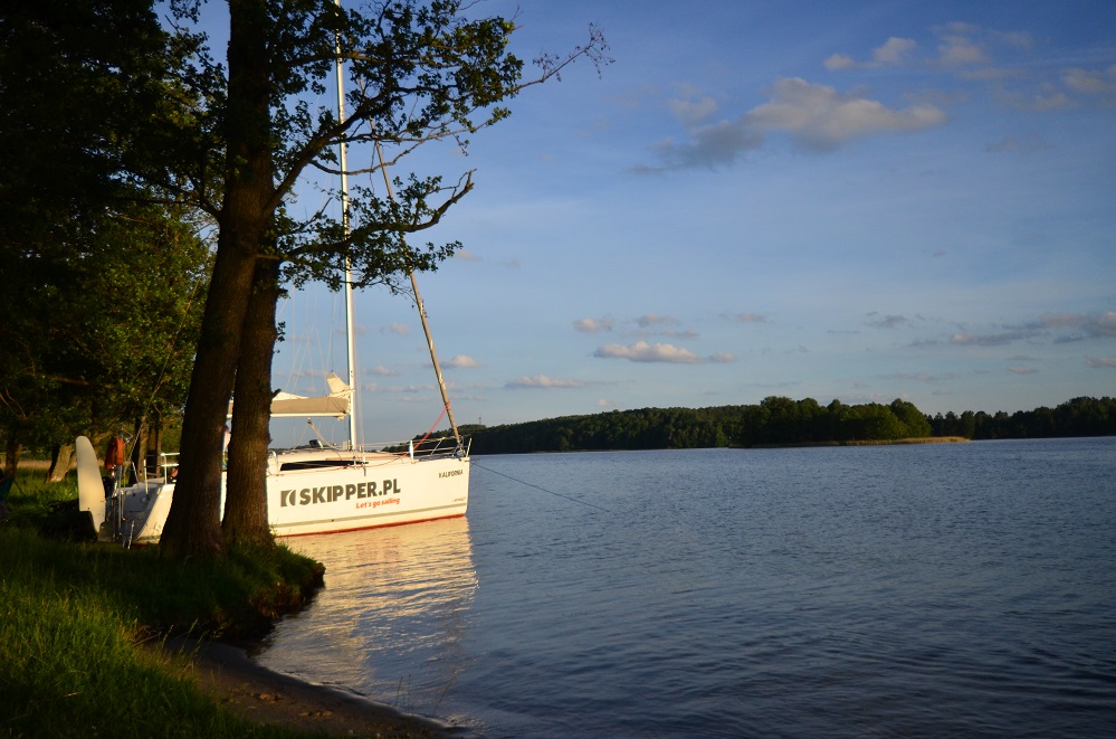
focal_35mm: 30
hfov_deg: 62.0
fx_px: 928
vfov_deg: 43.4
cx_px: 558
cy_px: 370
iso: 640
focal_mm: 20
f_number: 4
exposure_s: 1/5000
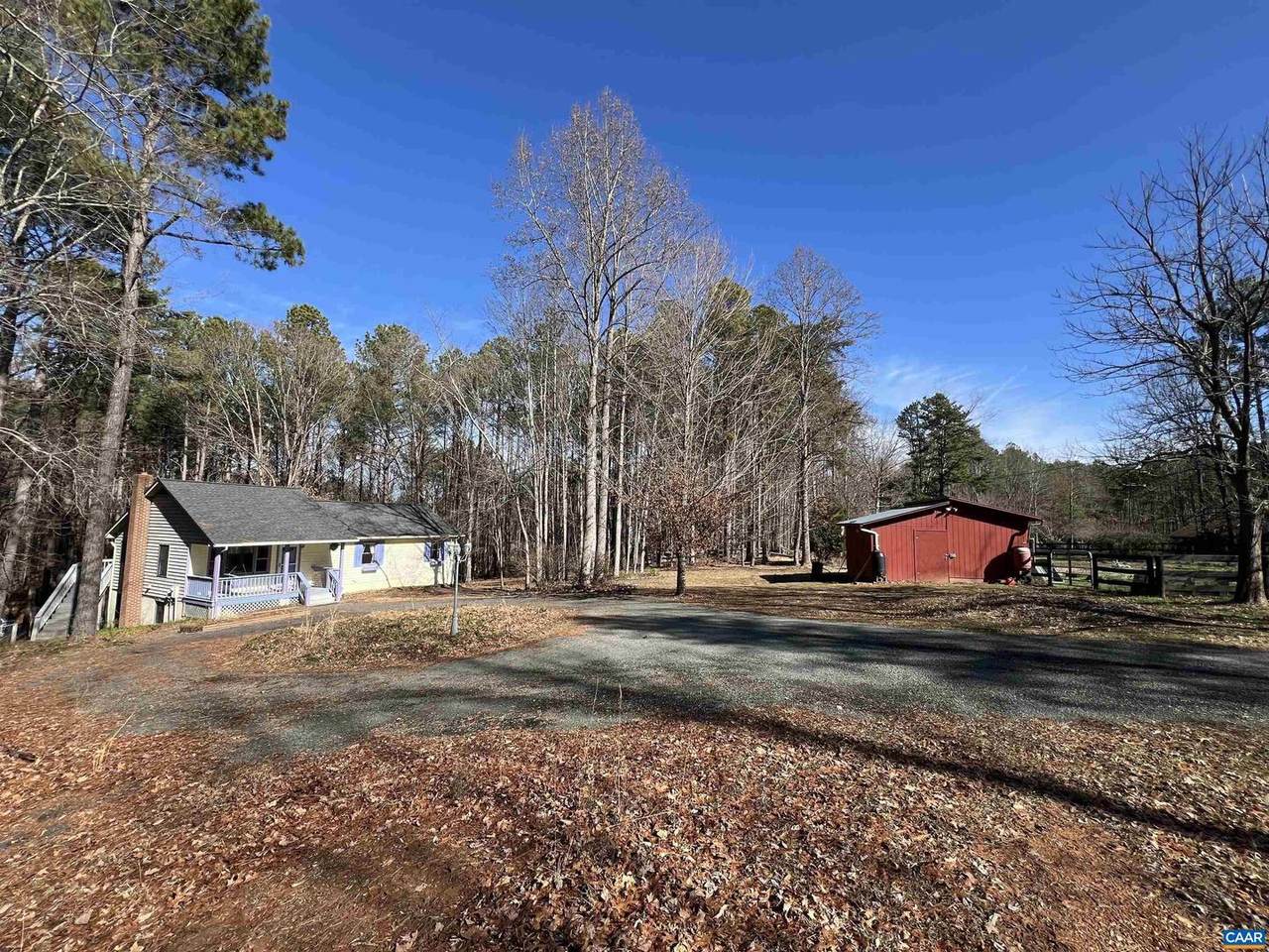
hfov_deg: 106.2
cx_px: 634
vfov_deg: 89.9
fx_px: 477
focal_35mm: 13
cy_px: 476
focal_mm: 1.57
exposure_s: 1/786
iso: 32
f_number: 1.8
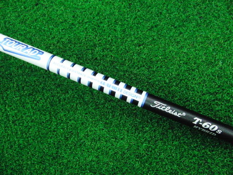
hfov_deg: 50.1
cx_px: 116
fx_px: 249
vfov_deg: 38.7
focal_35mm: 37
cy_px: 88
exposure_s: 1/320
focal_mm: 6.42
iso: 3200
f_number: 3.6
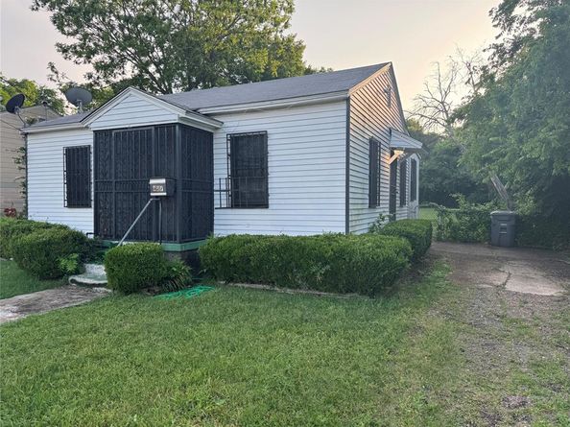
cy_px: 214
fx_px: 395
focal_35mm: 24
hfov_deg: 71.6
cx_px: 285
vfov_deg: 56.8
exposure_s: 1/671
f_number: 1.78
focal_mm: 6.76
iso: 80
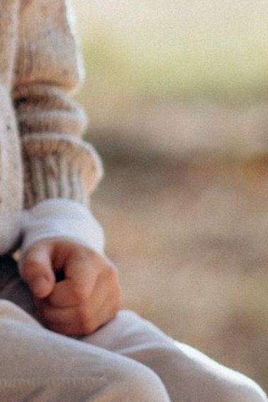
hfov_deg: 2.3
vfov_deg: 3.5
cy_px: 90
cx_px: -359
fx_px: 6514
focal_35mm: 583
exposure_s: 1/800
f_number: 1.8
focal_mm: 85
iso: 125
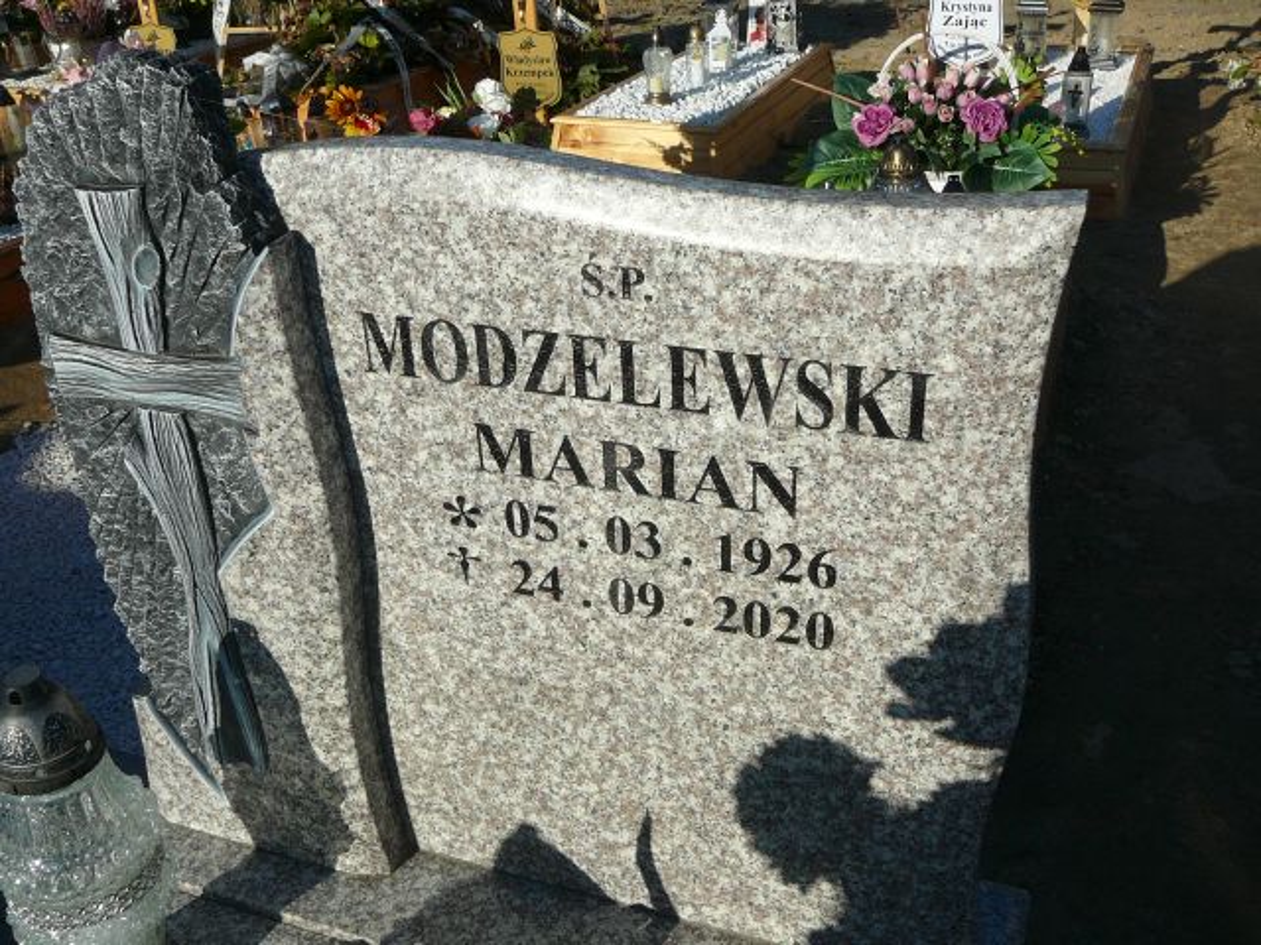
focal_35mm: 35
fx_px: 1275
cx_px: 630
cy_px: 472
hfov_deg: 52.6
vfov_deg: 40.7
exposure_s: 1/800
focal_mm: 5.2
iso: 80
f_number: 5
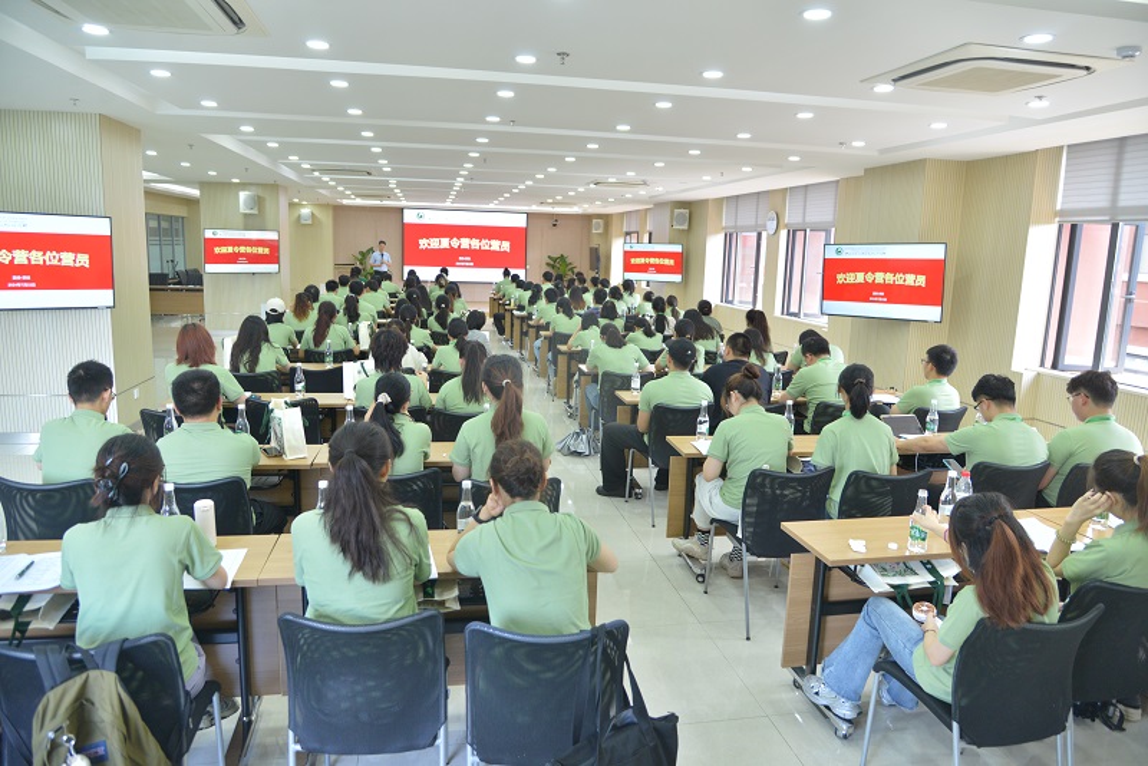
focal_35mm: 24
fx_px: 766
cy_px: 383
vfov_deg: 53.2
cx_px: 574
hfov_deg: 73.7
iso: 800
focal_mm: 24
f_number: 4
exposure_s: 1/60
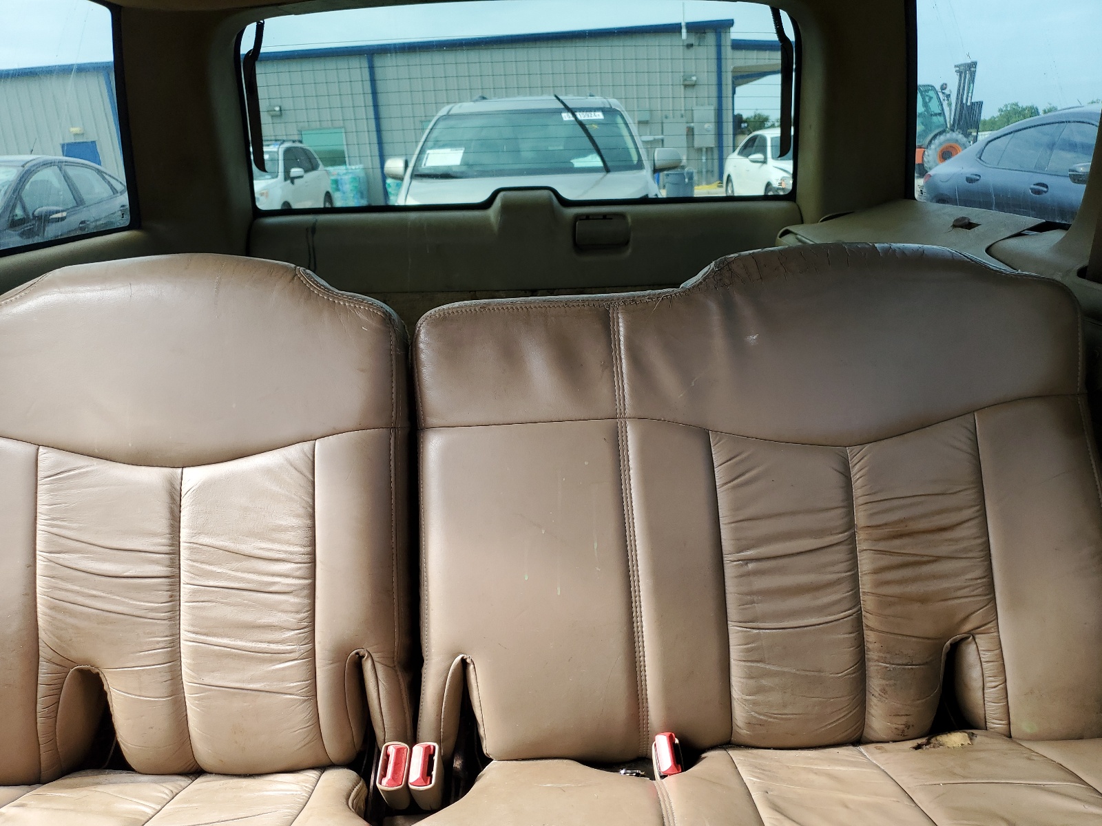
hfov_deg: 67.3
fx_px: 828
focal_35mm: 26
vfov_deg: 53.1
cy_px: 413
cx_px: 551
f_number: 1.5
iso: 50
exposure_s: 1/192
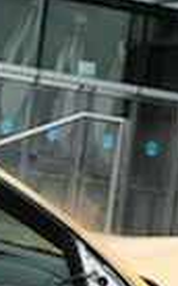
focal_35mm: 219
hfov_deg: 5.9
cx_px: -50
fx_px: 1703
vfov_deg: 9.5
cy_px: 297
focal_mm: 38
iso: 3200
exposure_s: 1/800
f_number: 8
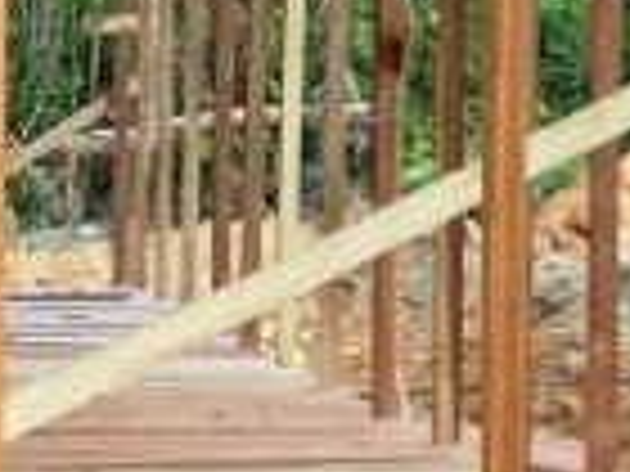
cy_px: 117
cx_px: -72
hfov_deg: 11.5
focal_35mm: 169
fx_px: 3076
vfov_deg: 8.8
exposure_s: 1/40
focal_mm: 6.7
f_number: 3.2
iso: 100
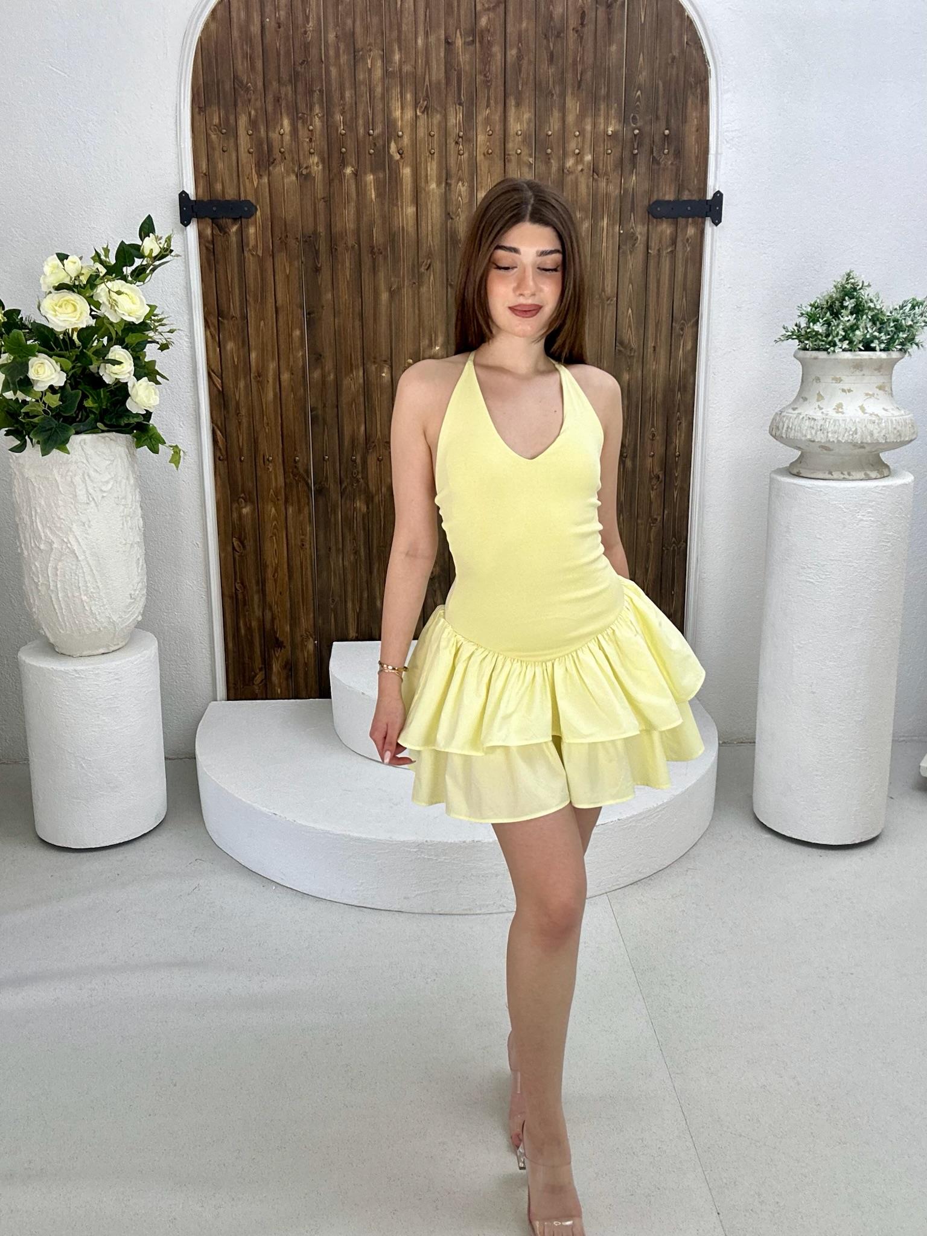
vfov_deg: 60.0
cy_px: 618
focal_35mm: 30
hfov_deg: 46.8
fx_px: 1071
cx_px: 464
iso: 25
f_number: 1.9
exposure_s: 1/100
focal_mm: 2.69
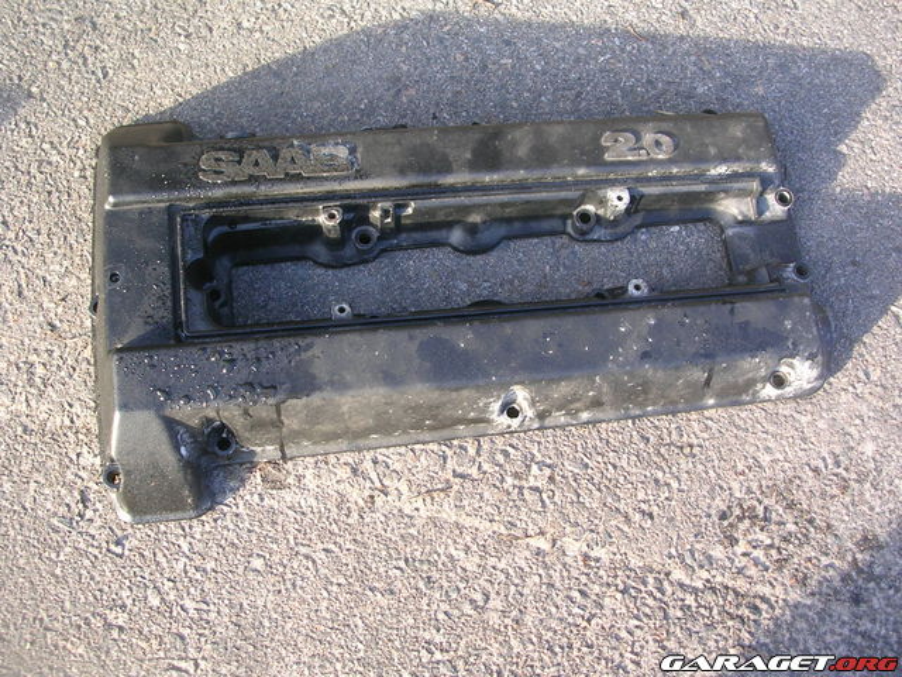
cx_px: 451
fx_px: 990
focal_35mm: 38
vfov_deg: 37.7
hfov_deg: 49.0
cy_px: 338
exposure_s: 1/74.4
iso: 50
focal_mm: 5.8
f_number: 2.8
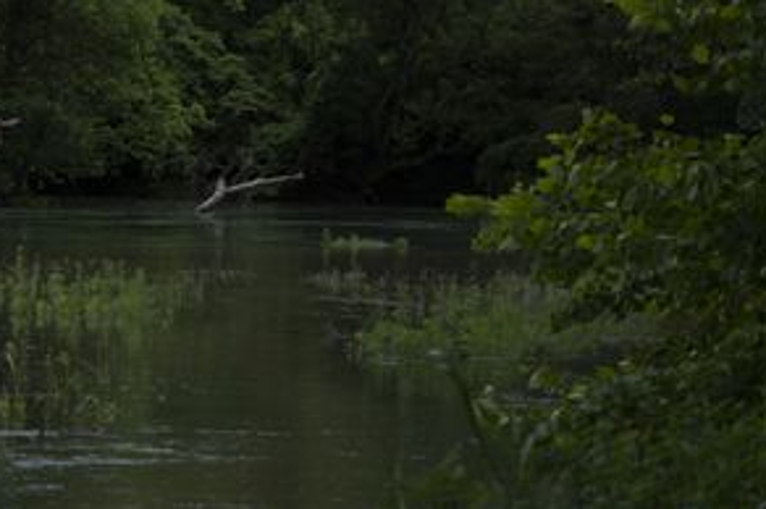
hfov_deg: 13.8
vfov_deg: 9.2
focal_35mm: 149
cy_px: 150
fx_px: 3167
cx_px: 275
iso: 100
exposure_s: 1/1600
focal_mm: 105
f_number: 4
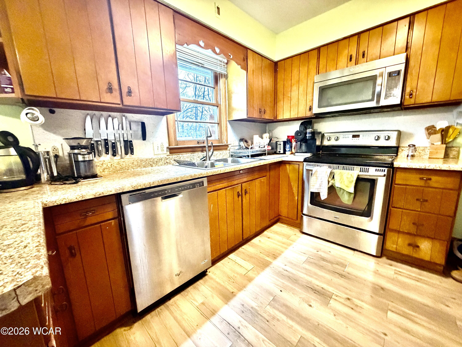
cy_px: 174
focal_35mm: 14
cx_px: 231
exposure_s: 1/60
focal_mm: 2.22
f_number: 2.2
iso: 1250
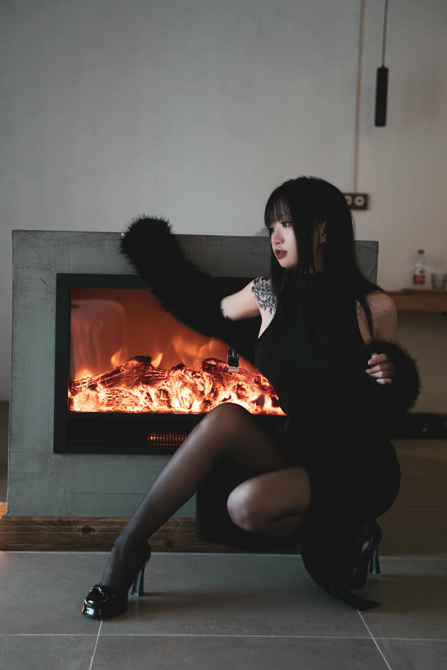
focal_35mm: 47
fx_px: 875
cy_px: 335
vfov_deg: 41.9
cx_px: 224
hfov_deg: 28.6
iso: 2000
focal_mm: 47
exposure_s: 1/125
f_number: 2.8
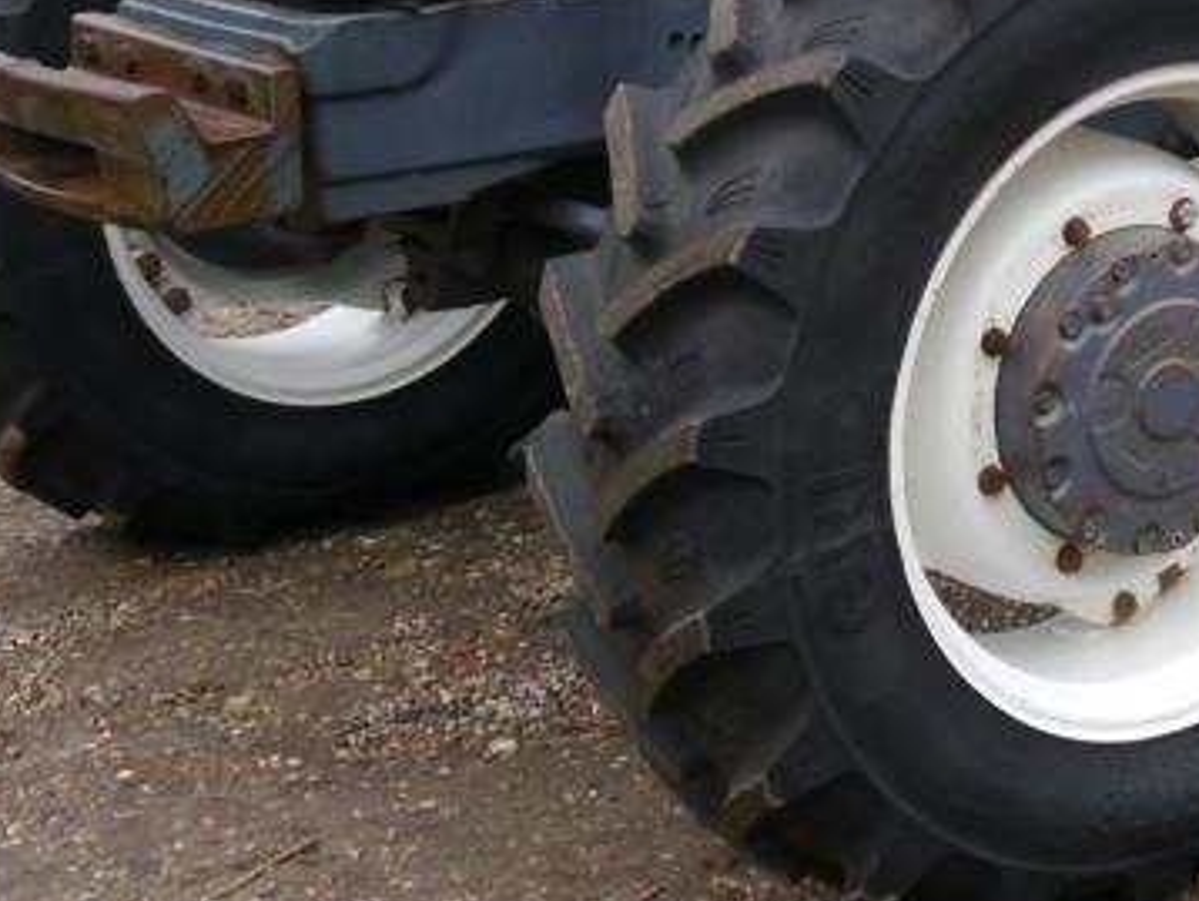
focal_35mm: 120
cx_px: 1350
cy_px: -278
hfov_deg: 15.9
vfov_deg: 12.0
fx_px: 4159
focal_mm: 21
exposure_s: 1/125
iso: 160
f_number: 4.5
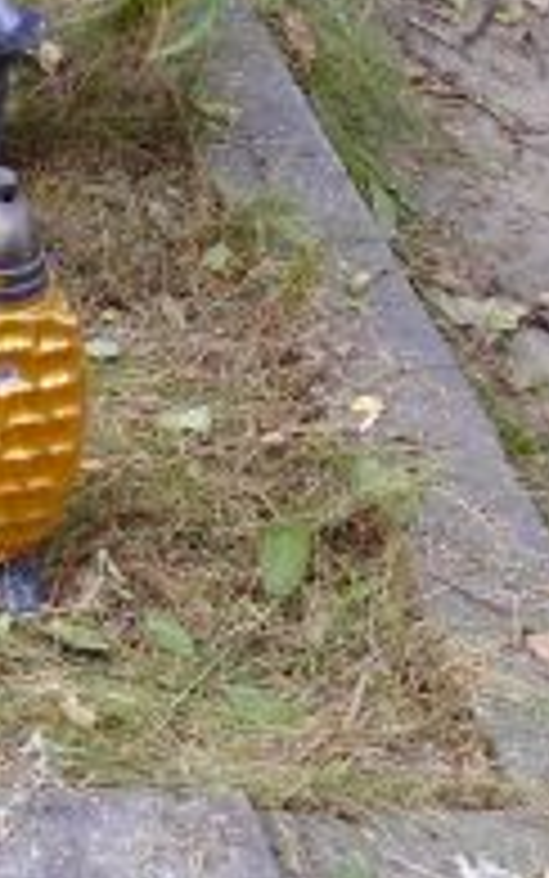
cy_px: 5
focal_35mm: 122
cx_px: -153
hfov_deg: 10.5
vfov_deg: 16.7
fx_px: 2918
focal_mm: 5
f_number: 3.2
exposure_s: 1/100
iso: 100
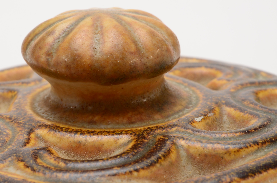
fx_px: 883
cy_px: 113
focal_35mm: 115
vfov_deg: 11.9
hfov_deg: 17.8
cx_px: 105
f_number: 20
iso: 100
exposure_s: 1/160
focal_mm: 60
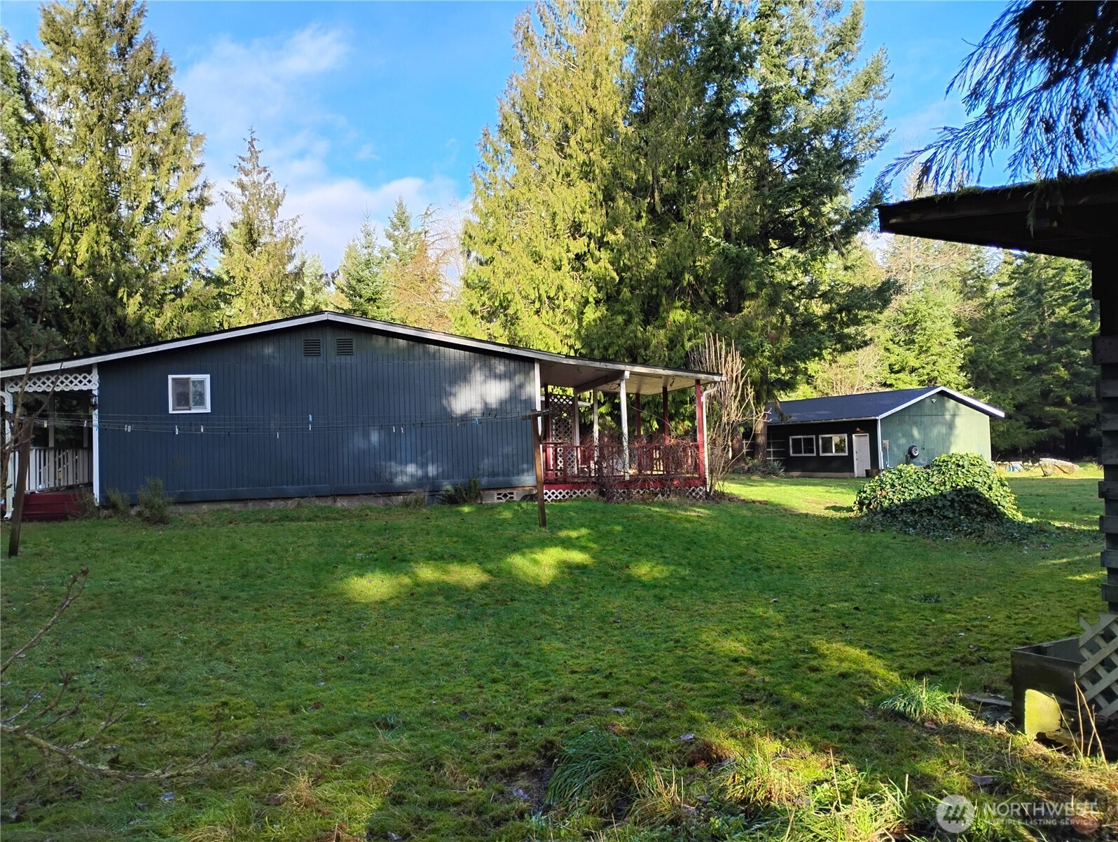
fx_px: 905
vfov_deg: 49.8
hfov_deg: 63.4
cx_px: 559
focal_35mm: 28
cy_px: 421
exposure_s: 1/179
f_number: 1.8
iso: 100
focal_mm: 4.26
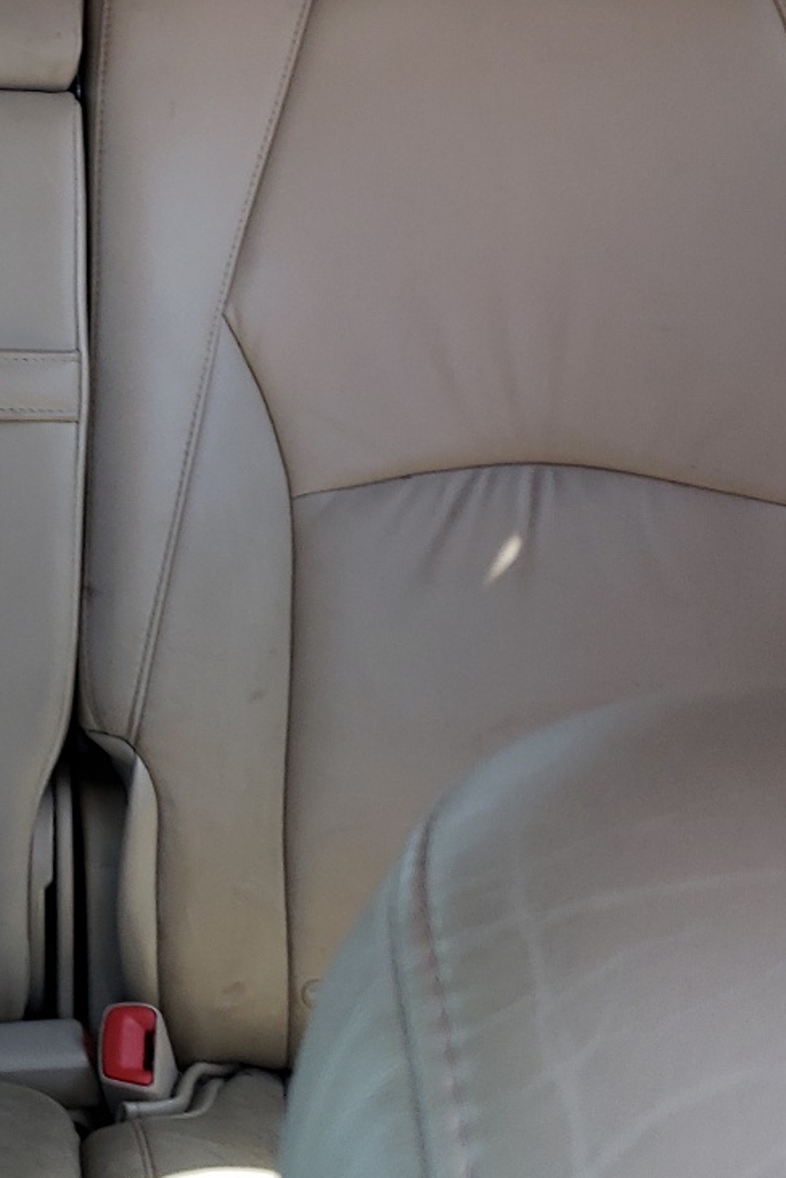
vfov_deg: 33.3
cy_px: 294
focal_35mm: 59
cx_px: -93
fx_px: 1931
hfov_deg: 21.7
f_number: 1.5
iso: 75
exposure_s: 1/120
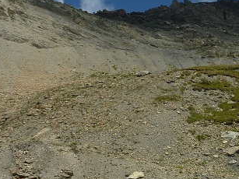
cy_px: 118
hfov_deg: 25.5
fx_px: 504
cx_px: 233
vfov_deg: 20.1
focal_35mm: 73
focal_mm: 4.9
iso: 80
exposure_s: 1/200
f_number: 10
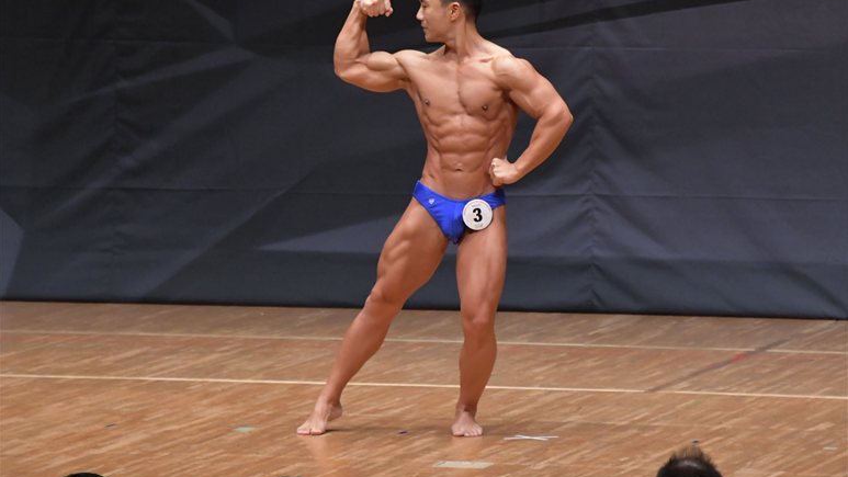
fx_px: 7084
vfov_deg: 3.9
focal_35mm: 315
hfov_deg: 6.9
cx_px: 424
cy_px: 213
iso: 6400
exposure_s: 1/400
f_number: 5.6
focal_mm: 200
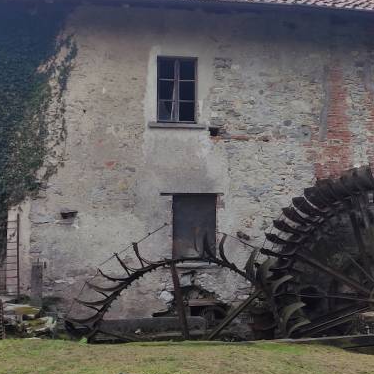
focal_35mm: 63
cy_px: 163
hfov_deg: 26.8
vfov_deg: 27.3
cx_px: 295
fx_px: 770
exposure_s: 1/1134
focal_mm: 4.77
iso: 112
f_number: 1.75
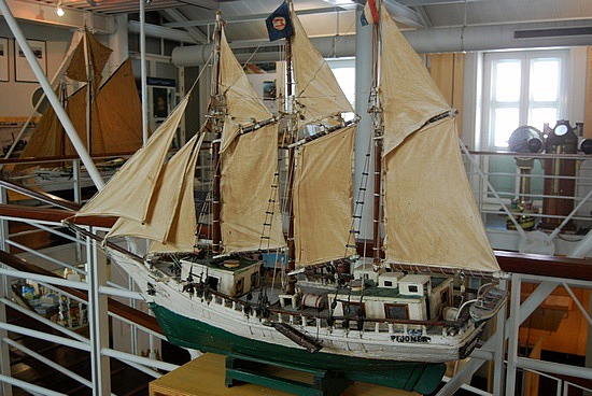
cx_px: 296
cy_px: 198
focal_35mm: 39
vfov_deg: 34.3
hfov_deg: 49.5
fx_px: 642
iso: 800
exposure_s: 1/30
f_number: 4
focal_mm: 26
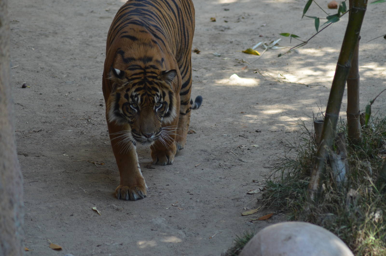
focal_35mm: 300
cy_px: 128
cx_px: 193
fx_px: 3210
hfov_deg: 6.9
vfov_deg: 4.6
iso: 800
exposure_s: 1/500
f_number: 4.8
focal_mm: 200
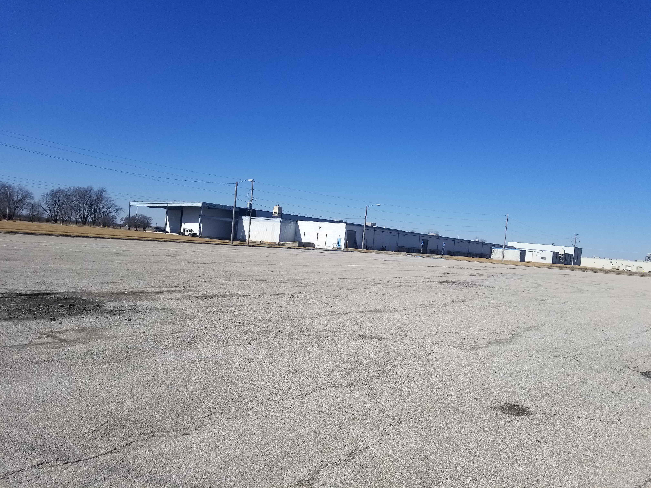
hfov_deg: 67.3
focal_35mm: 26
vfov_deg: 53.1
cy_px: 244
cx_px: 326
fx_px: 489
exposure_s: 1/4720
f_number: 1.7
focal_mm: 4.25
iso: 50
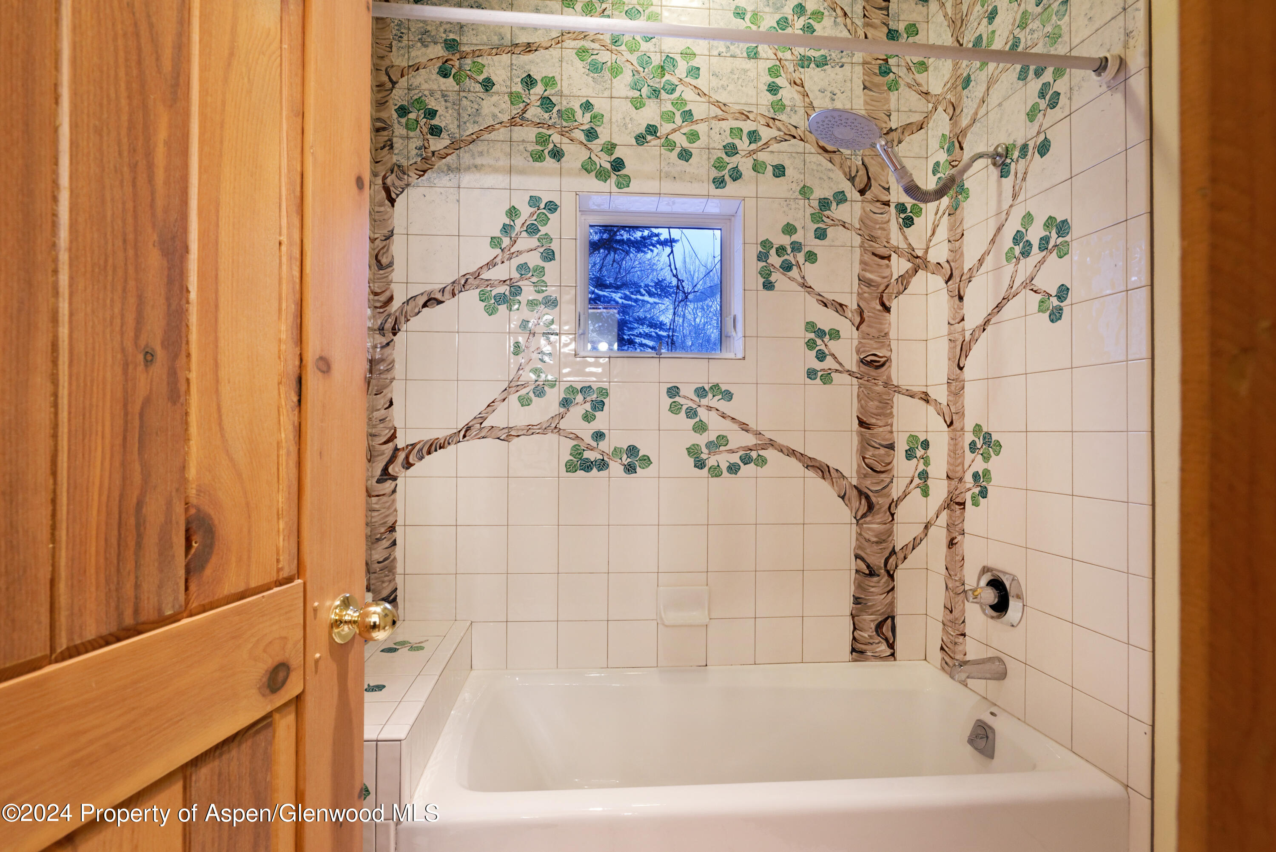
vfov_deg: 64.6
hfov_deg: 86.9
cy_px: 426
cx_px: 638
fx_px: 674
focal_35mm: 19
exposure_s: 1/13
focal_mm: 19
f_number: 7.1
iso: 1250
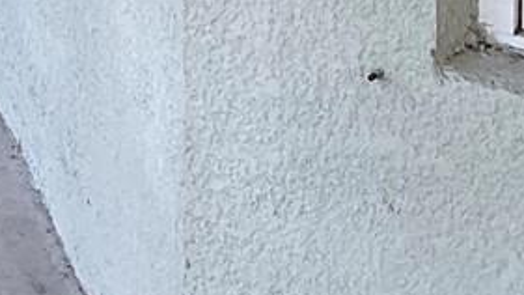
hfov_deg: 11.1
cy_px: -678
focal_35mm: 180
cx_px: -461
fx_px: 2501
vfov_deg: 6.1
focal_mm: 3
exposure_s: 1/122
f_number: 1.8
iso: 25
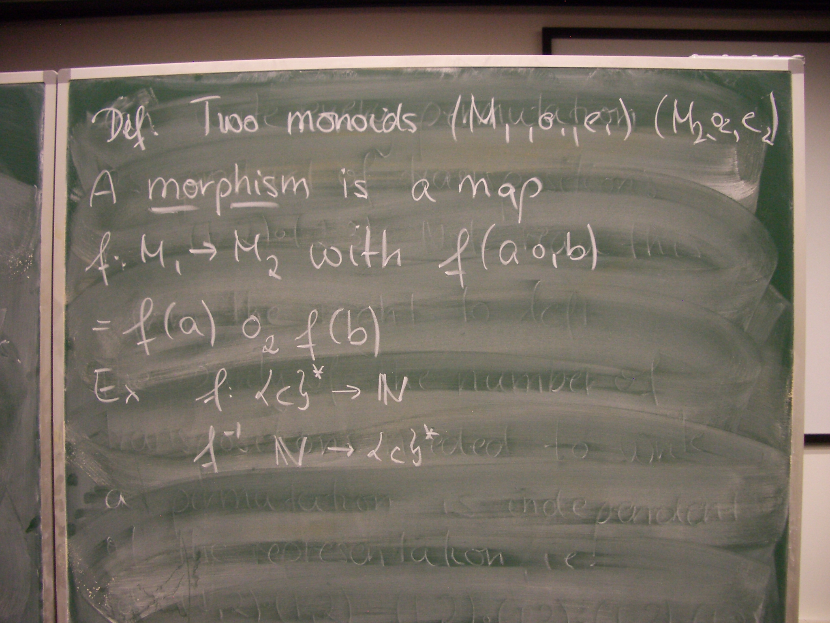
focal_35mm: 35
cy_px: 312
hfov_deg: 52.6
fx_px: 839
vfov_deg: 40.7
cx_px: 415
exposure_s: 1/40
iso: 200
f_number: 2.6
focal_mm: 5.8
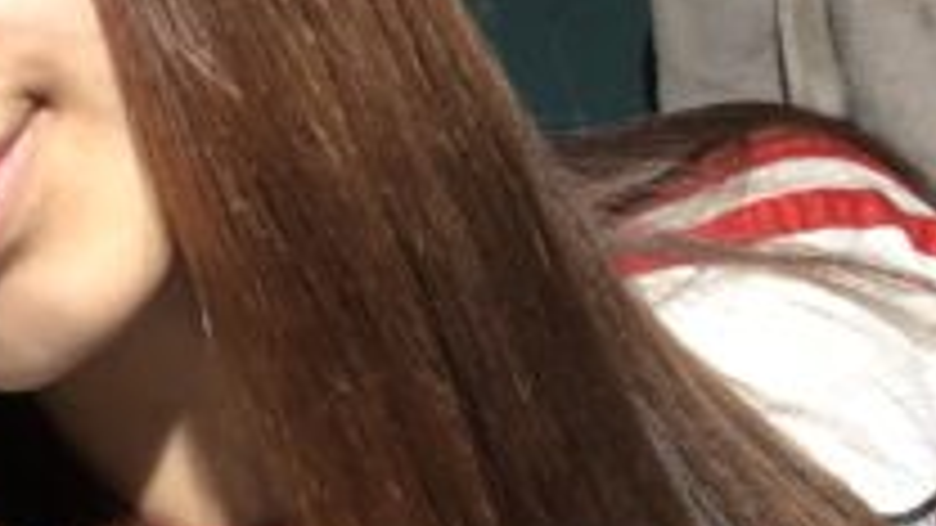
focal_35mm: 67
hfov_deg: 30.7
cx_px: 184
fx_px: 1663
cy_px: 544
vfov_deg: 17.5
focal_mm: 2.87
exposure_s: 1/50
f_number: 2.2
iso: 160
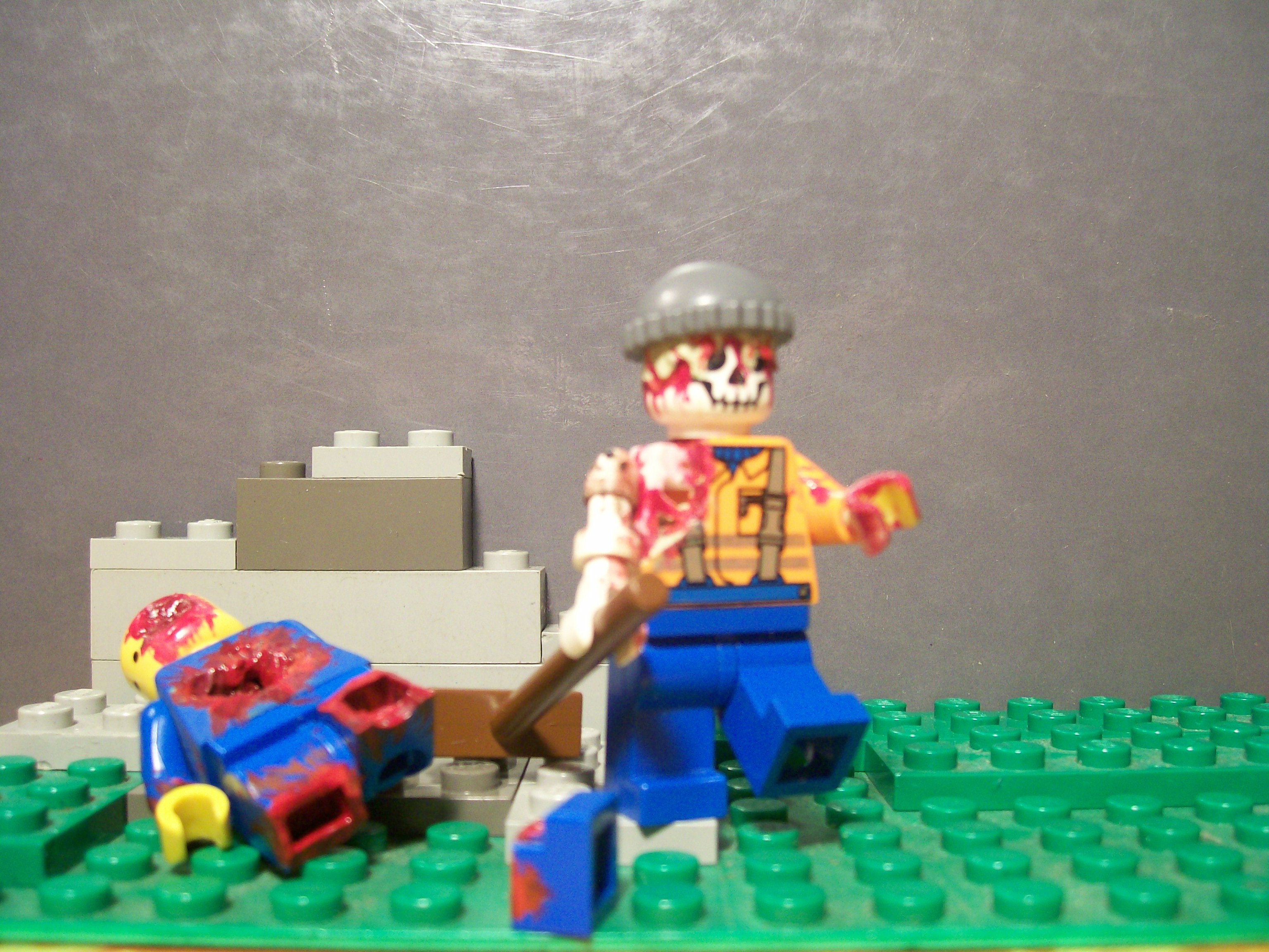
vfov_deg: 40.7
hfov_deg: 52.6
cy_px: 476
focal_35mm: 35
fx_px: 1283
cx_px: 634
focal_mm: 5.8
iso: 160
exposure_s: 1/10.3
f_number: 2.8
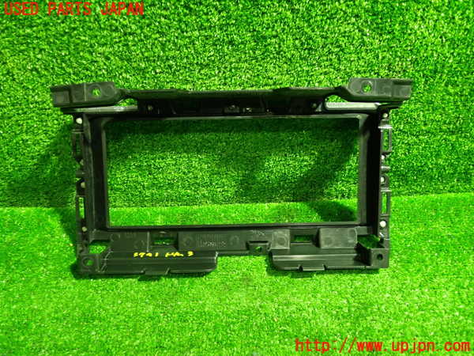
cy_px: 178
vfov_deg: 46.8
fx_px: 411
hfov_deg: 60.0
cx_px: 237
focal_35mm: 30
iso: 800
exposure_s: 1/30
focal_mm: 5.4
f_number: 2.3
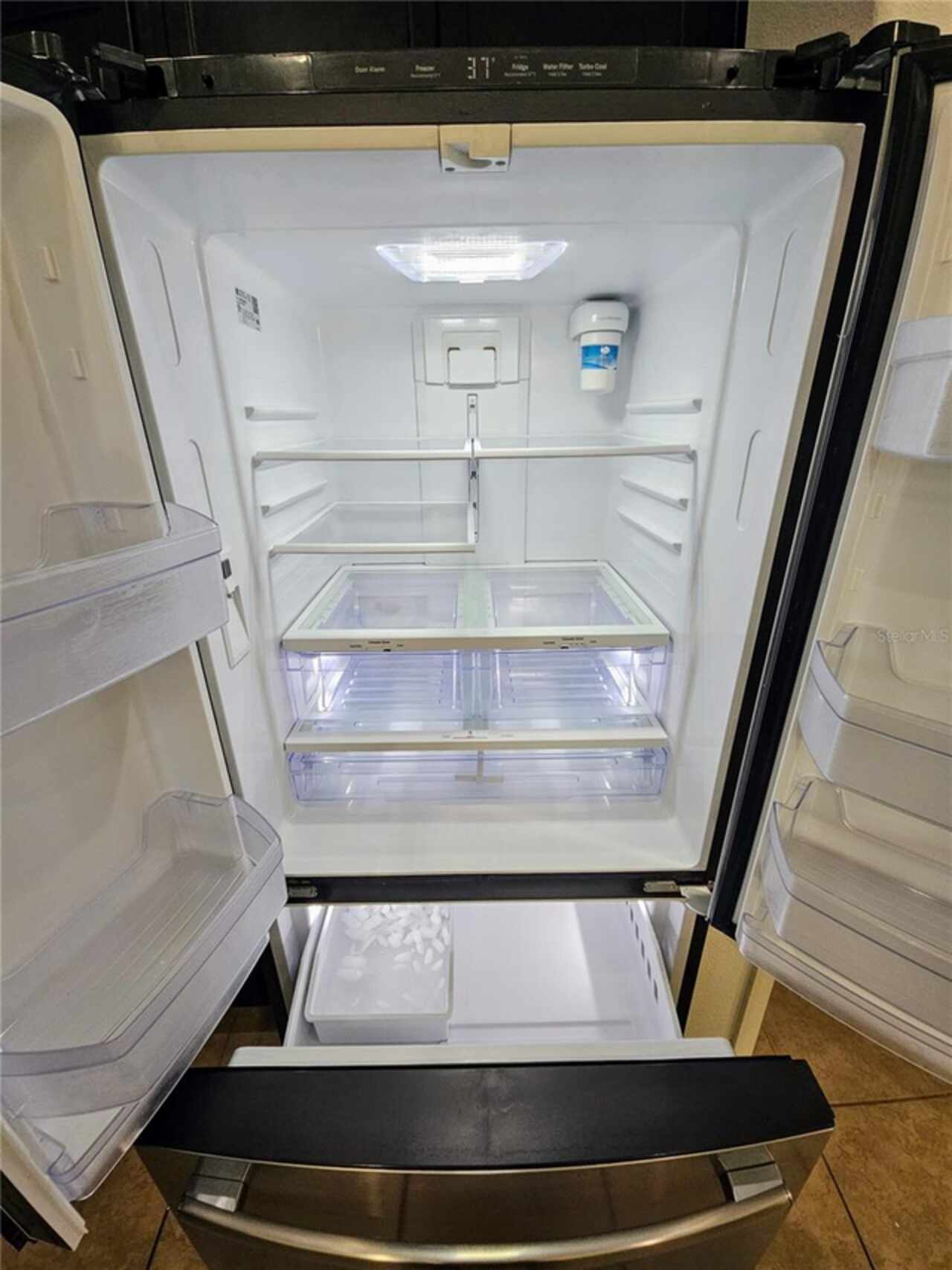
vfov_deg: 106.2
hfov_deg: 89.9
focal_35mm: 13
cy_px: 635
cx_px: 476
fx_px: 477
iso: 100
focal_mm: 2.2
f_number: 2.2
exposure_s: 1/60
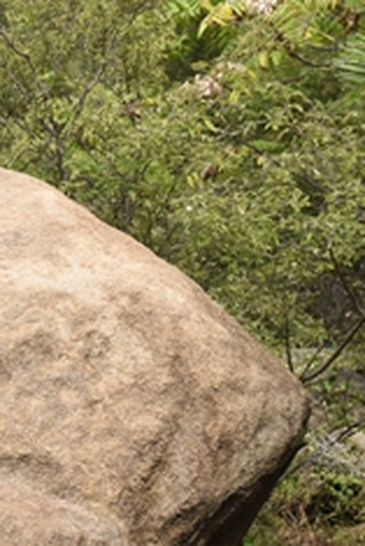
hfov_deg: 11.8
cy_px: 393
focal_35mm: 109
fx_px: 1655
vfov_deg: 18.7
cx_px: -260
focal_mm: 32
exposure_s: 1/640
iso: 800
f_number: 8
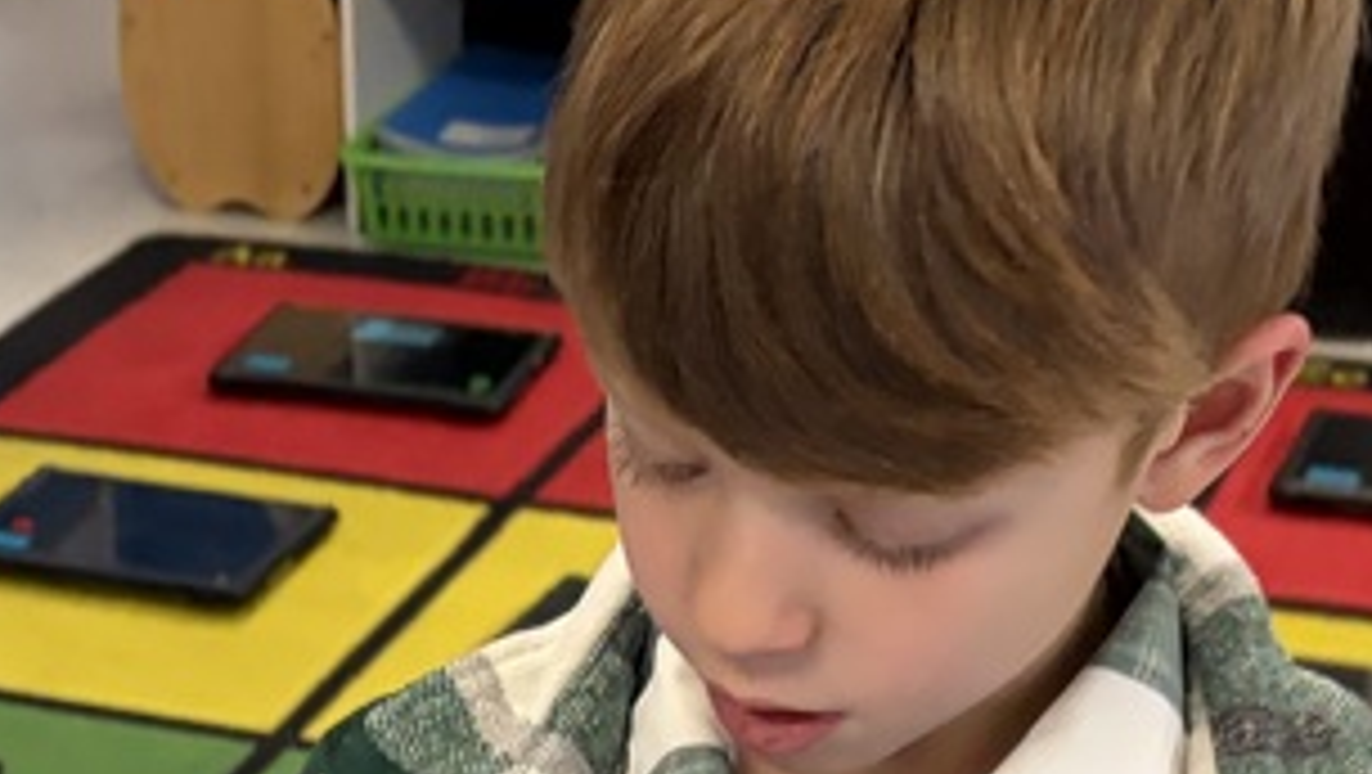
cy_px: 1588
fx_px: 3458
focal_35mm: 95
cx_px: 409
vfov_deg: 11.4
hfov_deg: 22.3
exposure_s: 1/60
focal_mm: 5.96
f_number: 1.6
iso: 400
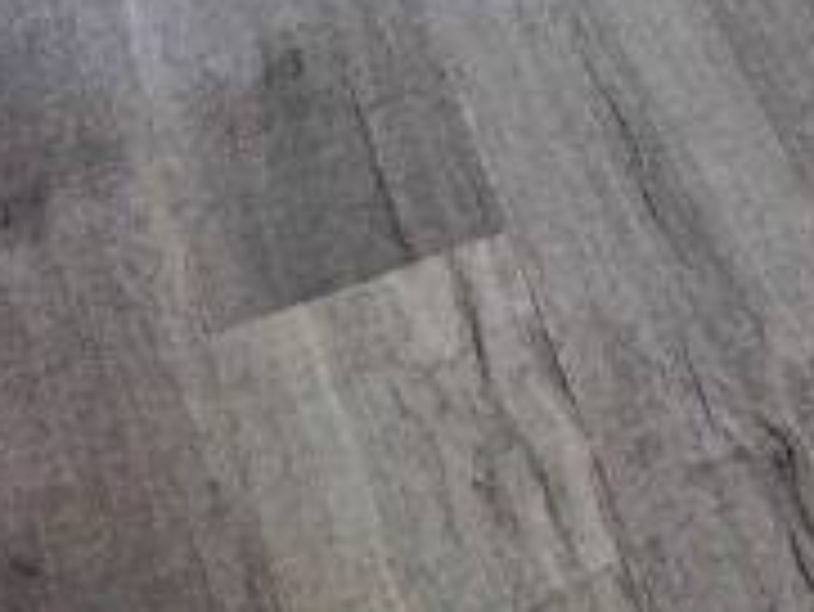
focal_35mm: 130
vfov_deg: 9.7
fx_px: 3059
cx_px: 1700
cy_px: -990
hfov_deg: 12.9
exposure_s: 1/120
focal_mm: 5.4
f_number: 1.8
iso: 125
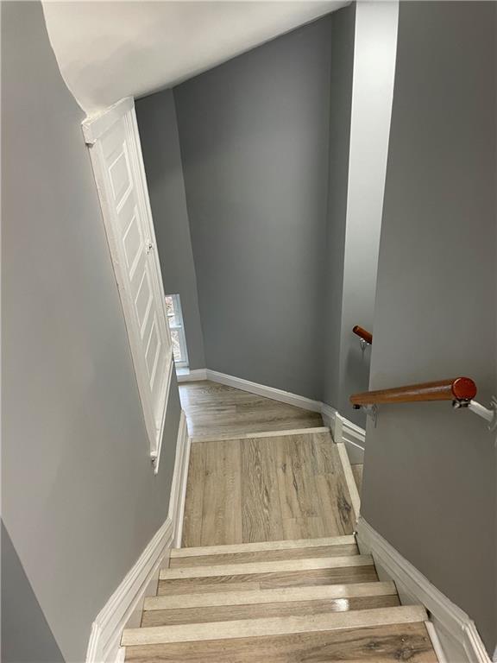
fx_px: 498
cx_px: 248
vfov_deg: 67.3
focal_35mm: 26
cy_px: 332
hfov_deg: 53.1
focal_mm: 4.2
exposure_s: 1/60
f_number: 1.6
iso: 80
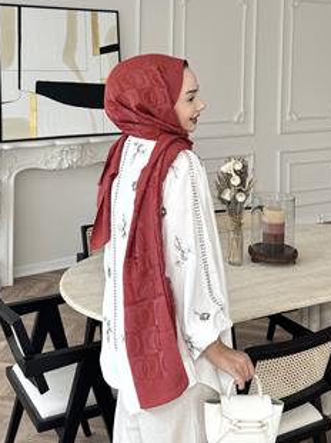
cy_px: 212
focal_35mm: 32
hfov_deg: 44.0
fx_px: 409
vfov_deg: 56.8
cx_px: 147
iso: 64
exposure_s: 1/121
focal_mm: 6.76
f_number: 1.78
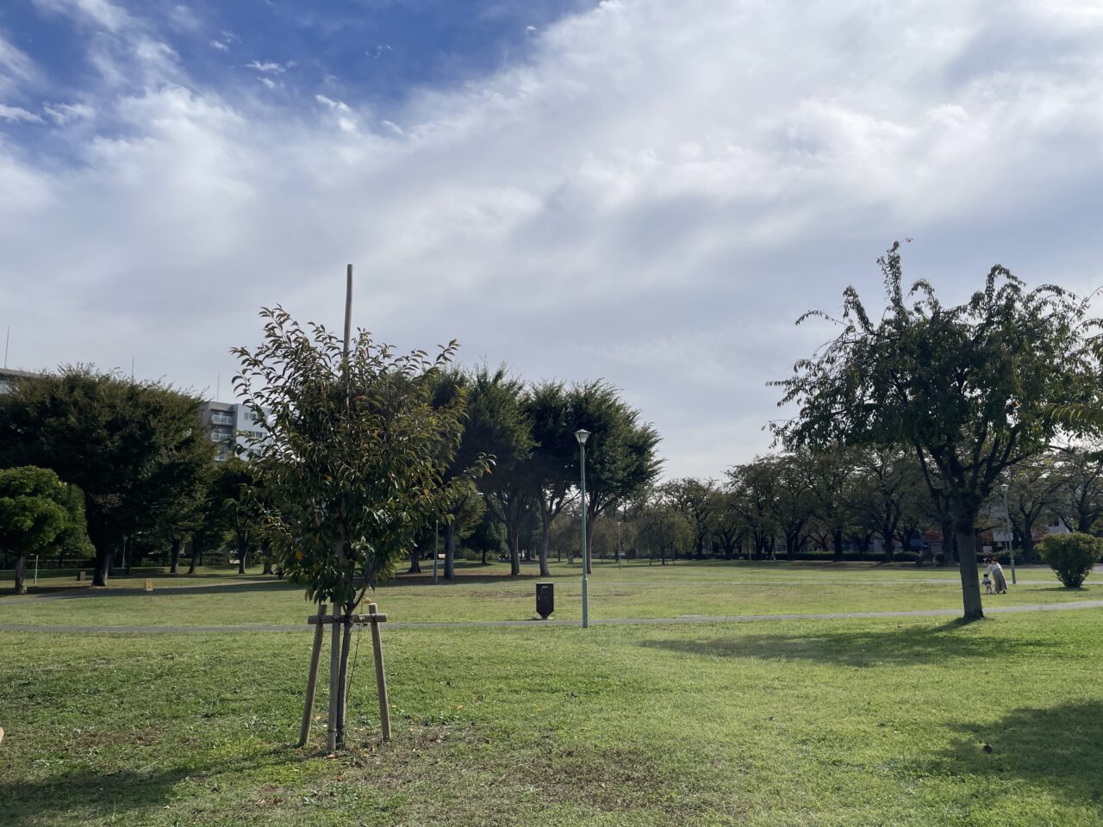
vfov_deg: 53.1
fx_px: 828
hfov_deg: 67.3
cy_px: 414
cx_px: 552
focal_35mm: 26
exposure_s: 1/6494
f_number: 1.6
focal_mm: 4.2
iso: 32
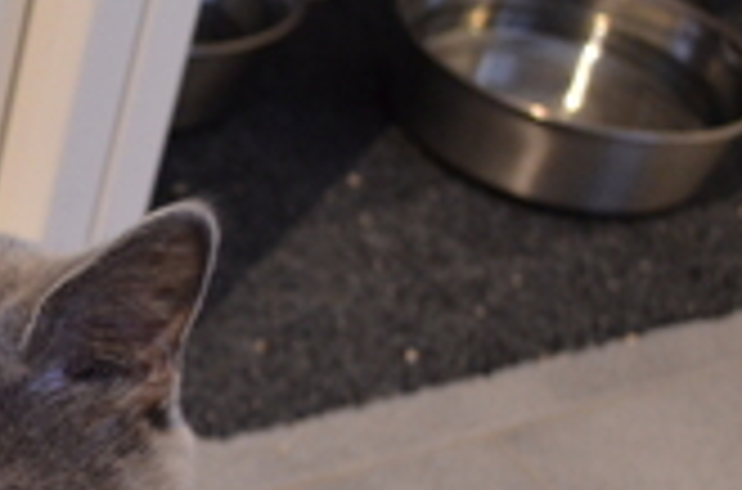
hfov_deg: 17.4
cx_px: -279
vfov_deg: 12.2
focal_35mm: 109
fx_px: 2240
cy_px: 578
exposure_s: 1/20
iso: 1600
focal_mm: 20
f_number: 3.8
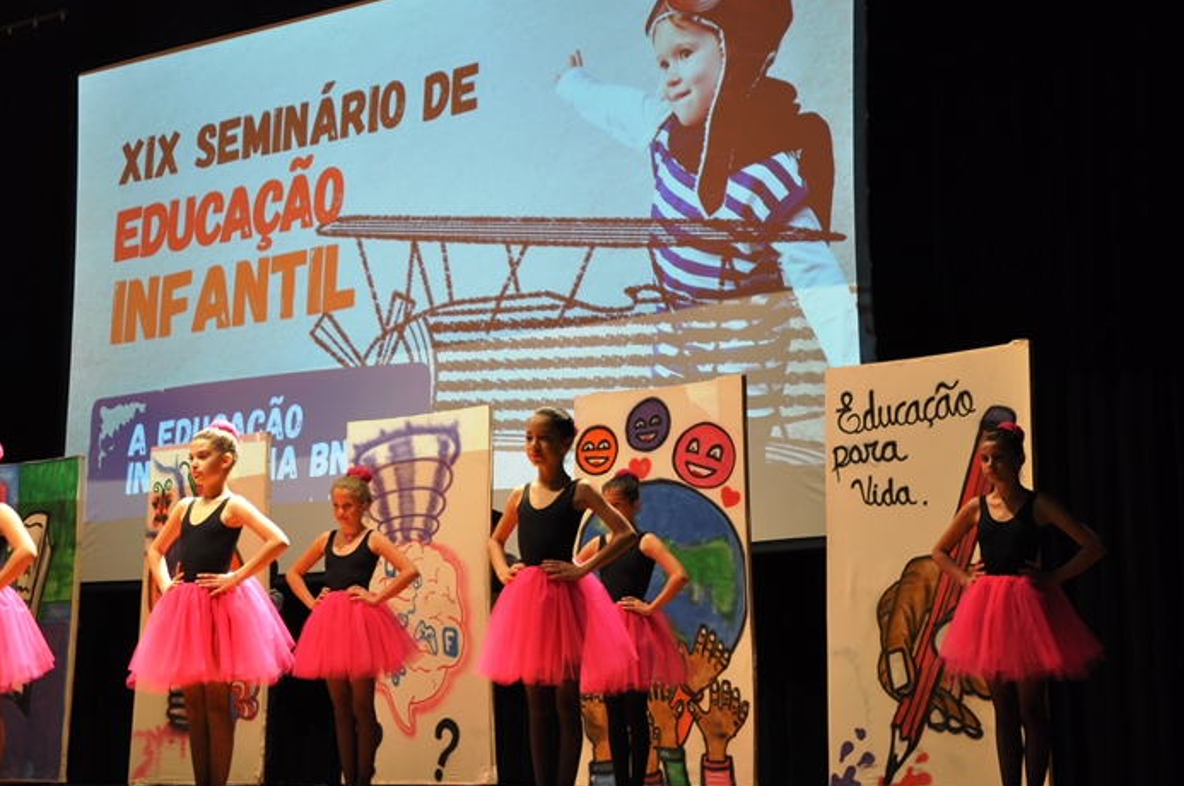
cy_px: 397
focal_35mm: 61
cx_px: 547
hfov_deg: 33.1
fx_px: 1990
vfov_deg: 22.3
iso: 400
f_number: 4.5
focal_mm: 35
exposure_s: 1/20
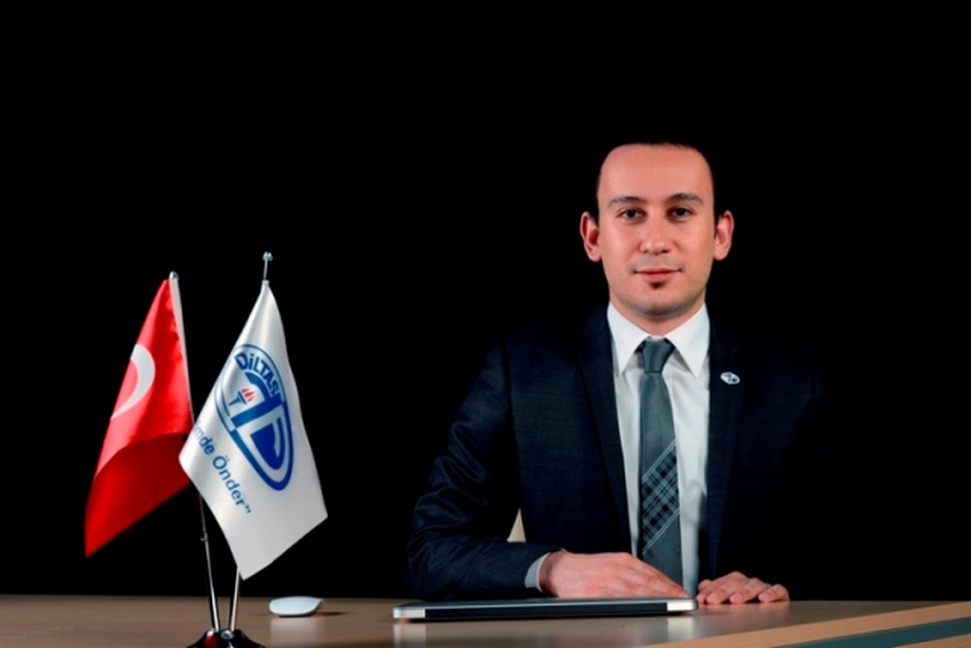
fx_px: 1888
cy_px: 324
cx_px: 486
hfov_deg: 28.8
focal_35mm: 70
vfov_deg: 19.5
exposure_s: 1/125
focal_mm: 70
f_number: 18
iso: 100
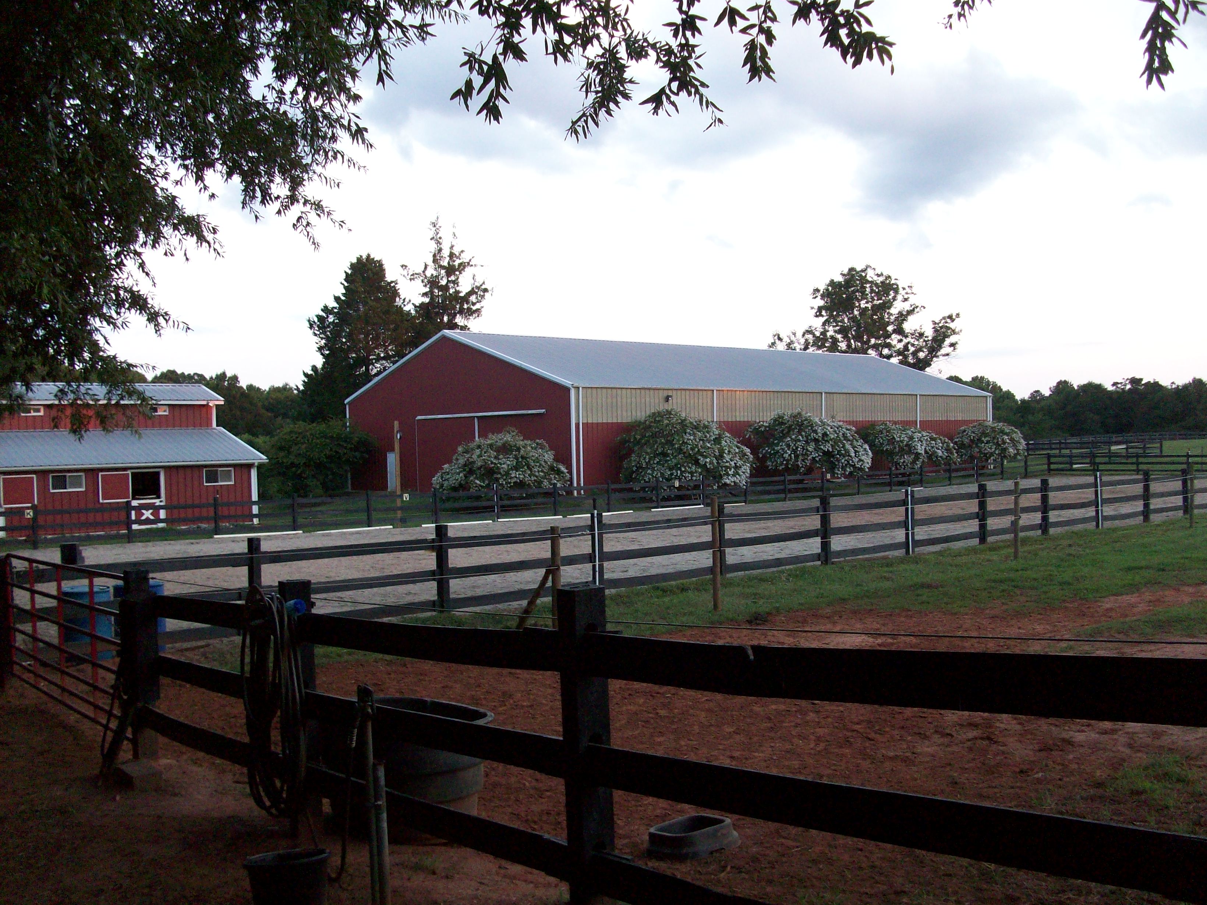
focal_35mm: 34
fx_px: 1186
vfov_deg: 41.8
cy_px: 452
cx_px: 604
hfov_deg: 54.0
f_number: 2.8
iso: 160
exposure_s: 1/56.7
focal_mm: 5.7
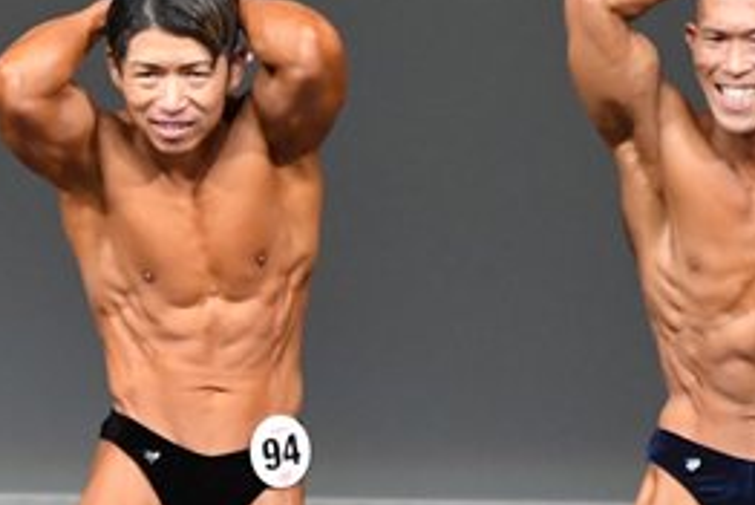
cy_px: 493
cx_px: -1
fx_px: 21382
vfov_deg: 1.4
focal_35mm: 1019
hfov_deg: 2.0
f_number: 5.6
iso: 5000
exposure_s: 1/400
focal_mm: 230
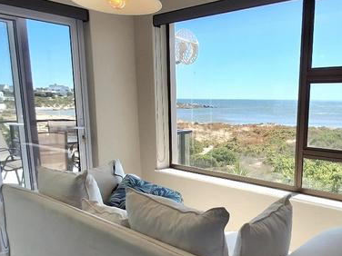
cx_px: 227
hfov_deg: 52.9
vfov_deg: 41.3
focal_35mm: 34
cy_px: 169
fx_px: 336
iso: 40
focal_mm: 1.64
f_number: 2.2
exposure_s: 1/714
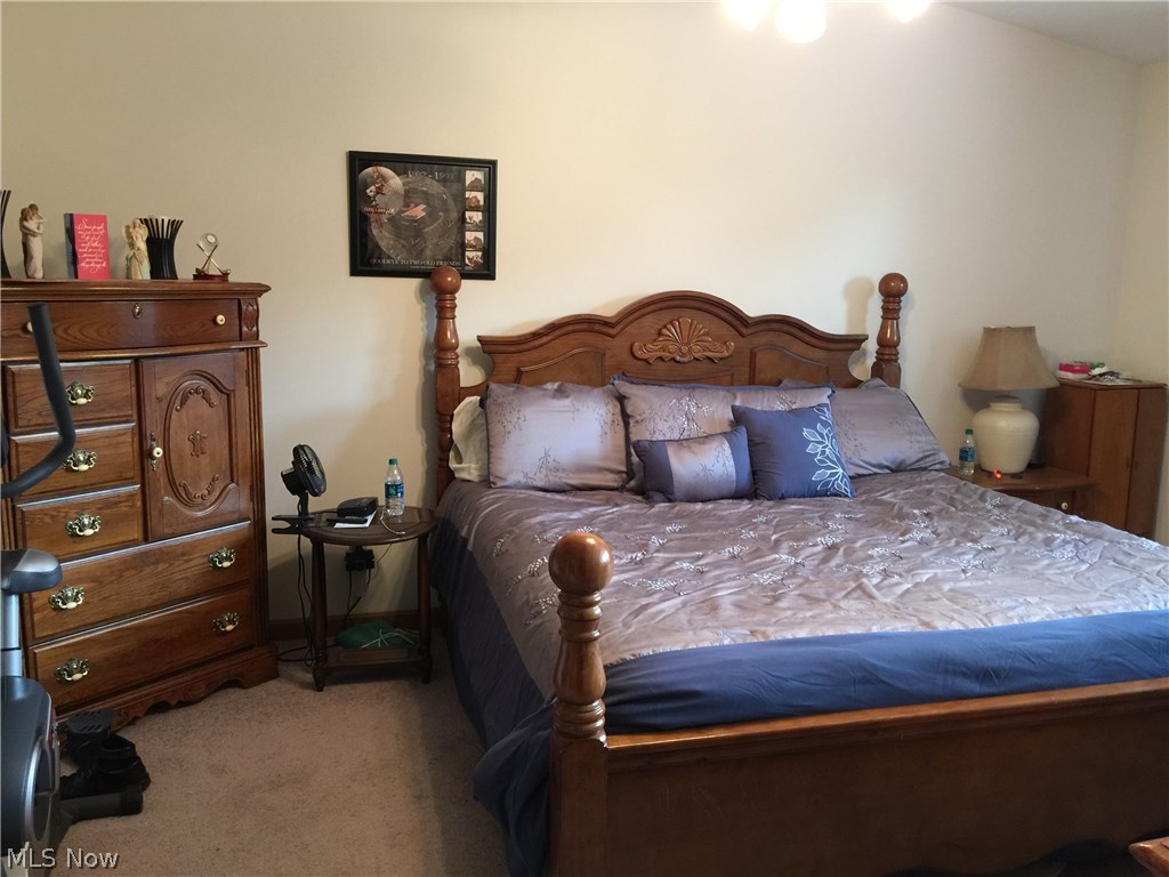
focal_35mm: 29
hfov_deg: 61.7
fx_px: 979
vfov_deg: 48.2
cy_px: 438
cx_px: 584
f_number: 2.2
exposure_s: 1/15
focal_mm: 4.15
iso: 80
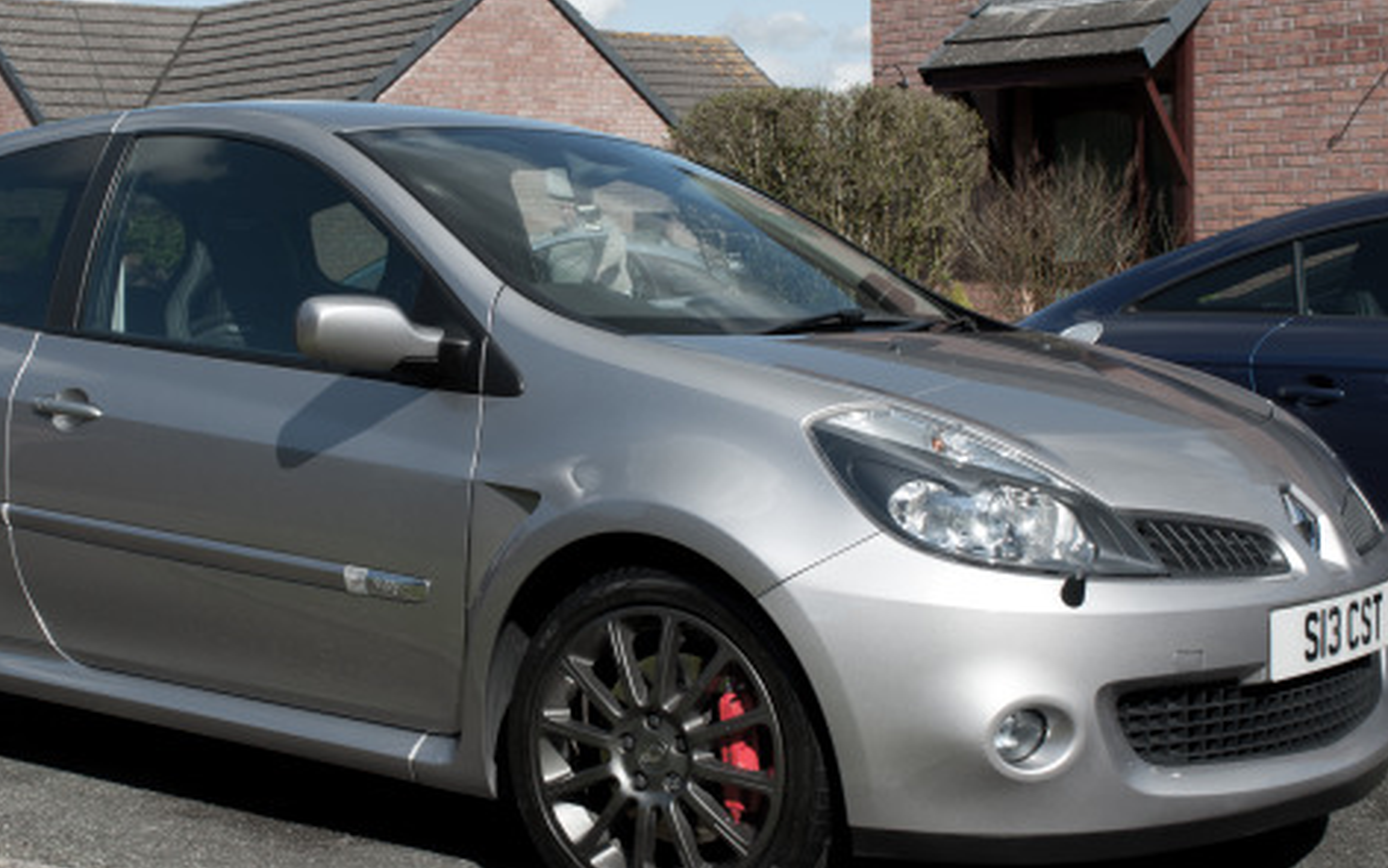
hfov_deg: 35.0
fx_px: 2194
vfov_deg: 22.3
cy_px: 363
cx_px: 556
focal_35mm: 58
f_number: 10
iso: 200
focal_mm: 28
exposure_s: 1/400
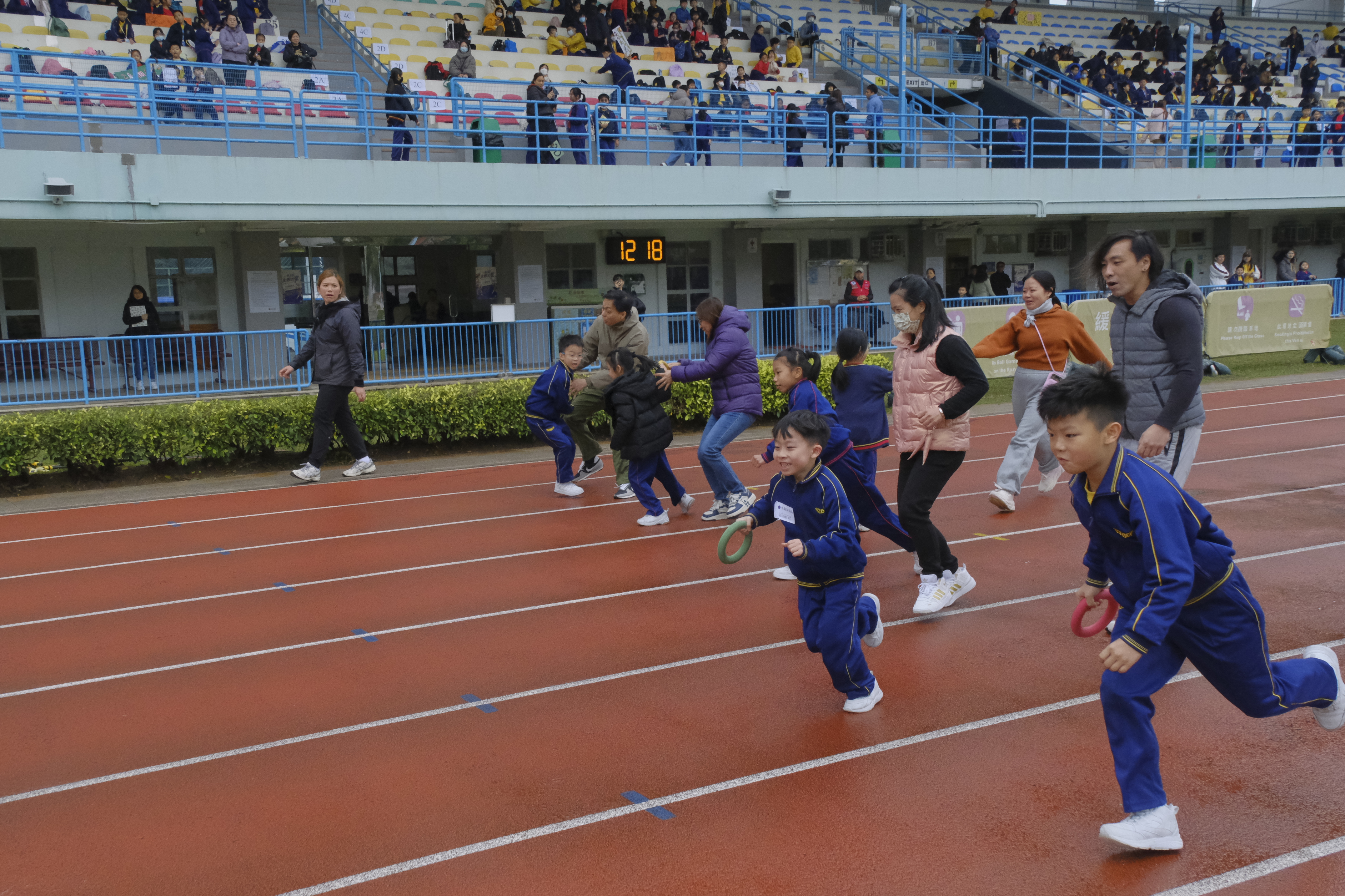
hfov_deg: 55.8
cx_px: 643
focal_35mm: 34
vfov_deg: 38.9
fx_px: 1270
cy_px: 456
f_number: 6.3
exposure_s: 1/2900
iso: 4000
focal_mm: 19.6
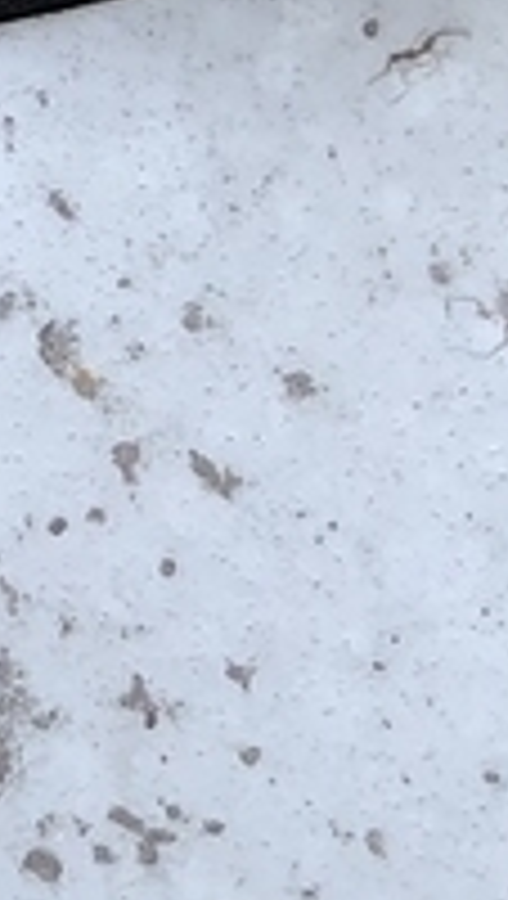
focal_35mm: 183
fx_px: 4368
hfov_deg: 5.9
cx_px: -1268
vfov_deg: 11.4
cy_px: -351
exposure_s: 1/249
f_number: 1.8
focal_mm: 4
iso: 20
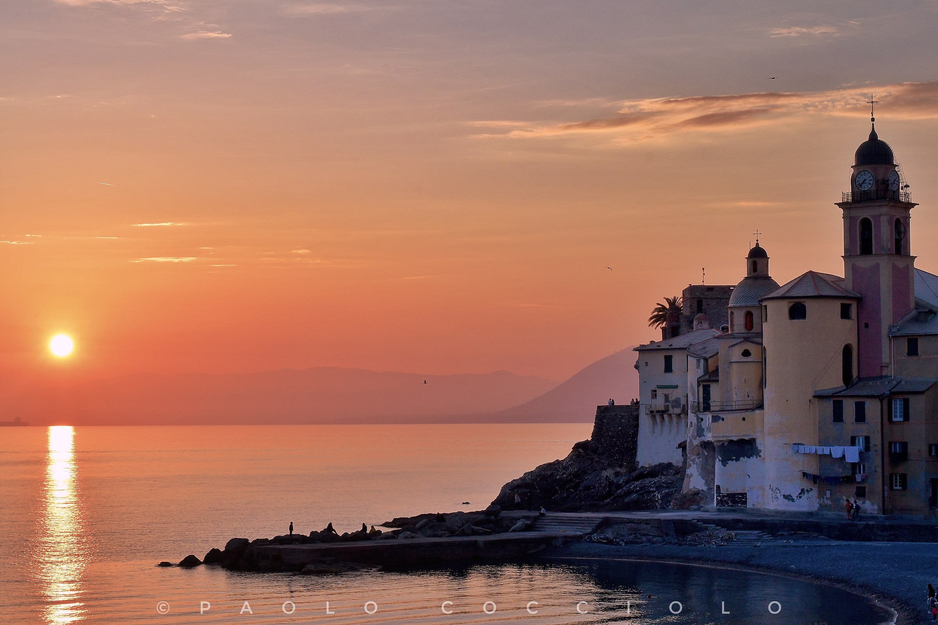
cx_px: 469
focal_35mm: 75
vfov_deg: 18.2
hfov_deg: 27.0
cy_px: 312
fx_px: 1954
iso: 500
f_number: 11
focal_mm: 50
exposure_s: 1/400
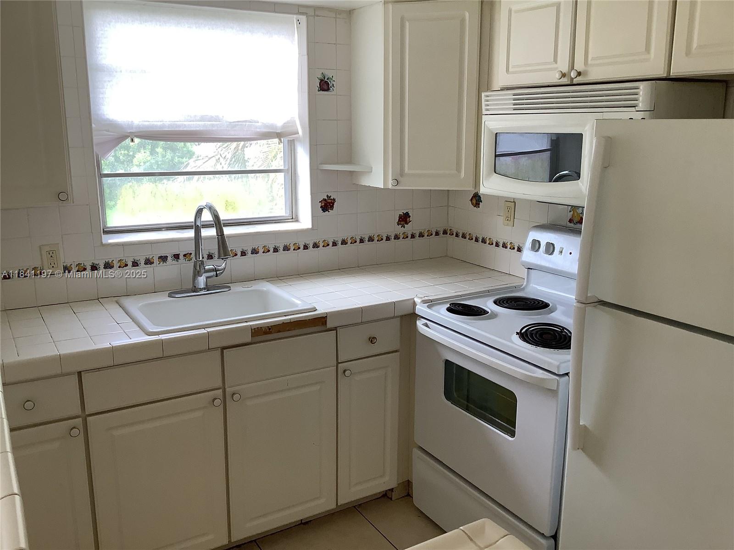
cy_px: 275
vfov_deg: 45.4
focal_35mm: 31
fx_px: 657
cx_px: 367
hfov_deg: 58.4
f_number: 2.4
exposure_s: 1/60
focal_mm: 3.3
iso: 50
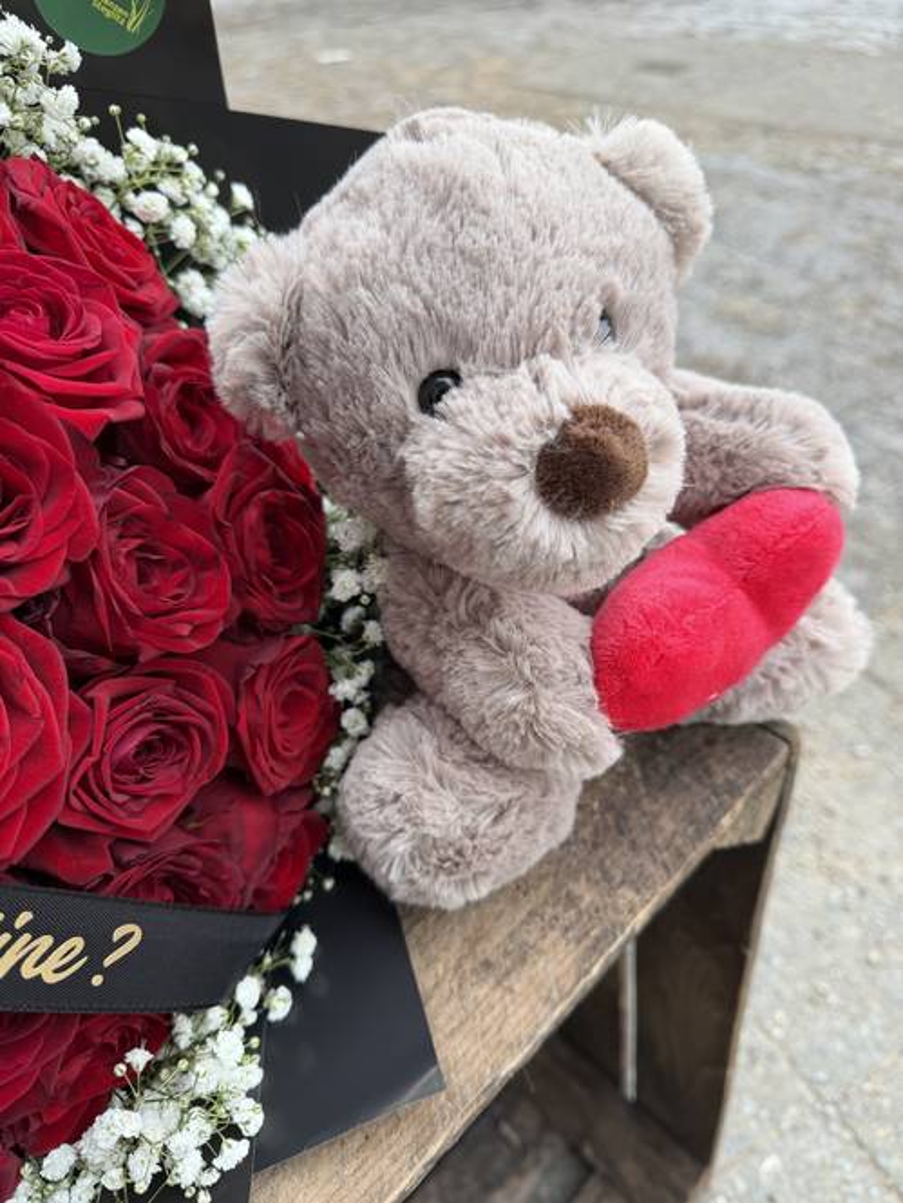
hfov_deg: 56.8
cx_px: 452
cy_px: 602
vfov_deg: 71.6
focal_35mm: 24
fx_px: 834
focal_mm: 6.76
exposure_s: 1/182
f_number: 1.78
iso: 64
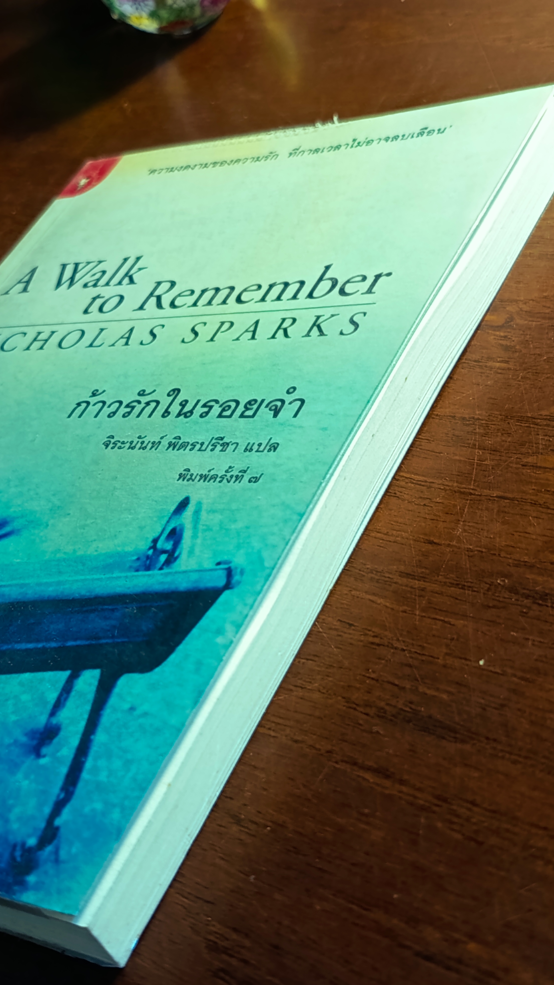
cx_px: 271
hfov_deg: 22.6
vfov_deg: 39.2
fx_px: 1384
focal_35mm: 53
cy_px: 493
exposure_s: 1/25
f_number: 1.7
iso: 527
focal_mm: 5.24
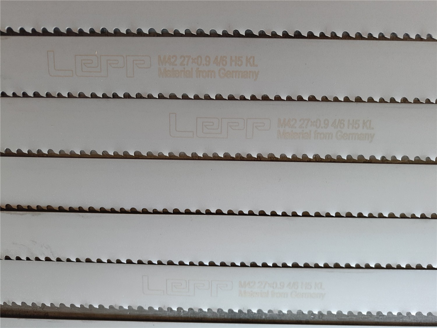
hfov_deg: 58.4
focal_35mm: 31
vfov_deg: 45.4
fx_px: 391
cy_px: 164
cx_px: 218
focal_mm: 4.73
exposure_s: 1/33
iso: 80
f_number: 2.2
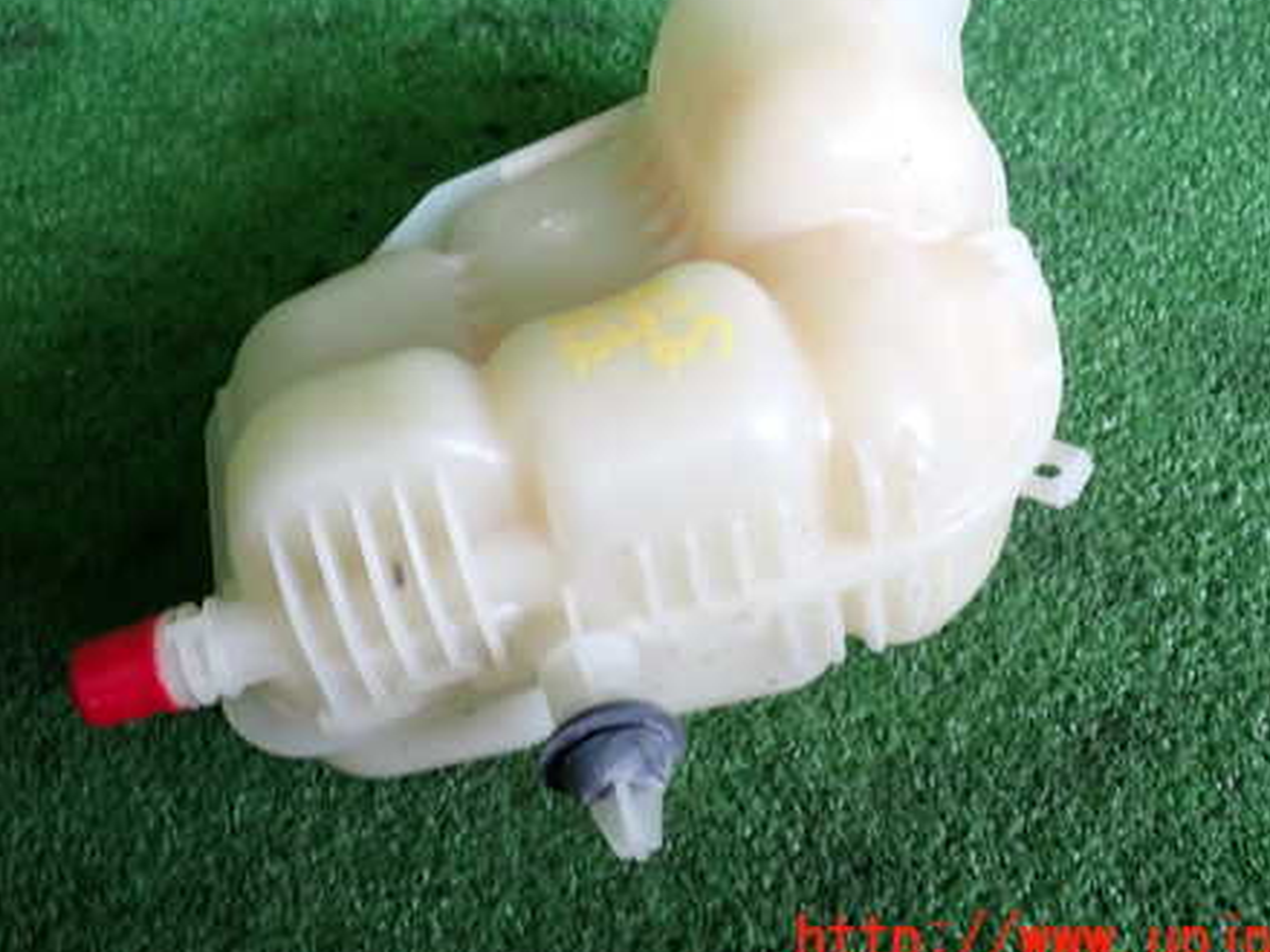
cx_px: 581
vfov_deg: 34.8
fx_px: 1504
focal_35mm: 41
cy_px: 327
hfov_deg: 45.7
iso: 200
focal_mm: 5.4
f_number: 2.3
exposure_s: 1/50
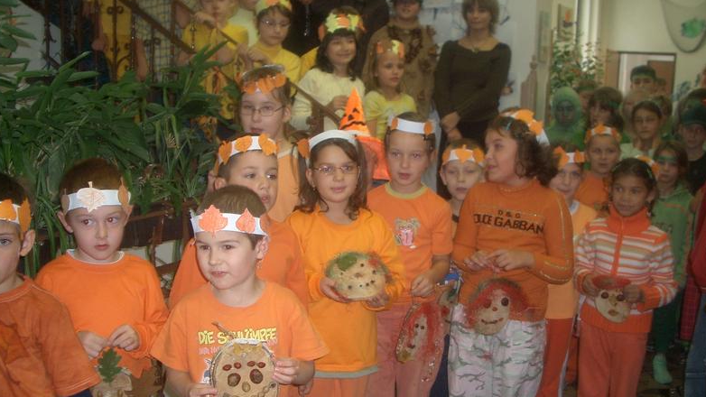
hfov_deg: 51.6
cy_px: 227
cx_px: 348
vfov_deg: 30.4
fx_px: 730
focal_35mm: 39
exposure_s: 1/40
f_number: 2.6
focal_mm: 5.8
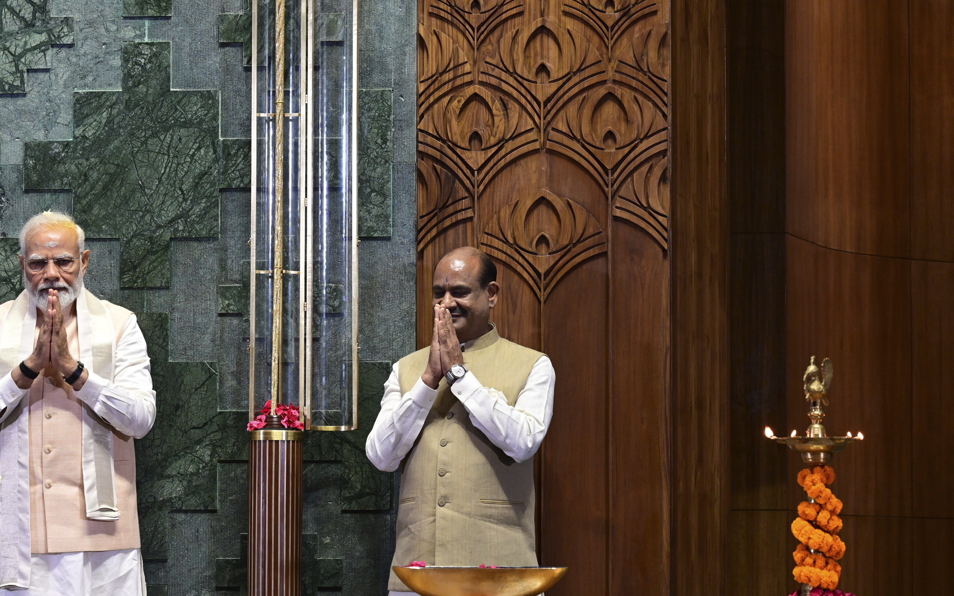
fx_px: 4472
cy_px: 242
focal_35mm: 172
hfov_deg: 12.2
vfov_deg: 7.6
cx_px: 431
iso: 2000
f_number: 5.6
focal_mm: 125
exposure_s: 1/200
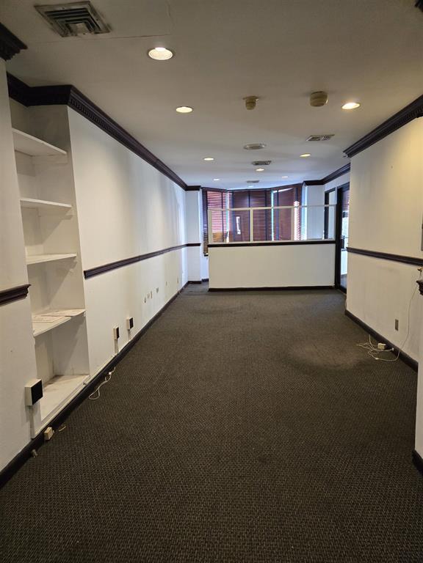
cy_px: 282
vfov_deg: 73.9
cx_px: 212
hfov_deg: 58.9
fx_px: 375
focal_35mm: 23
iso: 640
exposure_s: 1/120
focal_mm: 5.4
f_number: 1.8
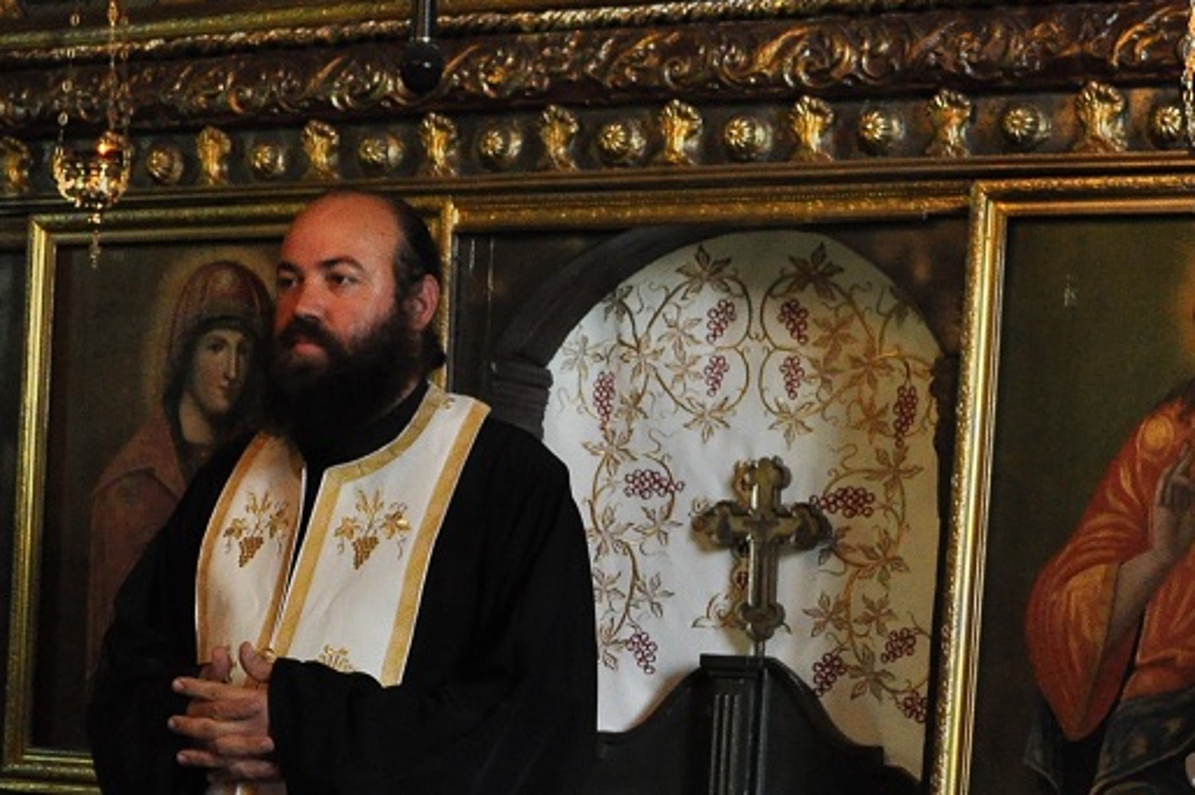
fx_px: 2786
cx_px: 560
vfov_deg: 15.8
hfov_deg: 24.2
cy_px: 875
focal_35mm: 84
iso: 1600
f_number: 7.1
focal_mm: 24
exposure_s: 1/40
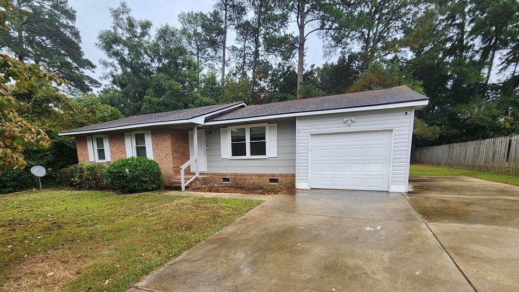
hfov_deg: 103.0
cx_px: 254
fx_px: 206
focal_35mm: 15
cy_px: 189
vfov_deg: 69.0
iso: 80
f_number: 2.2
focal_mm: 2.2
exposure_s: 1/120
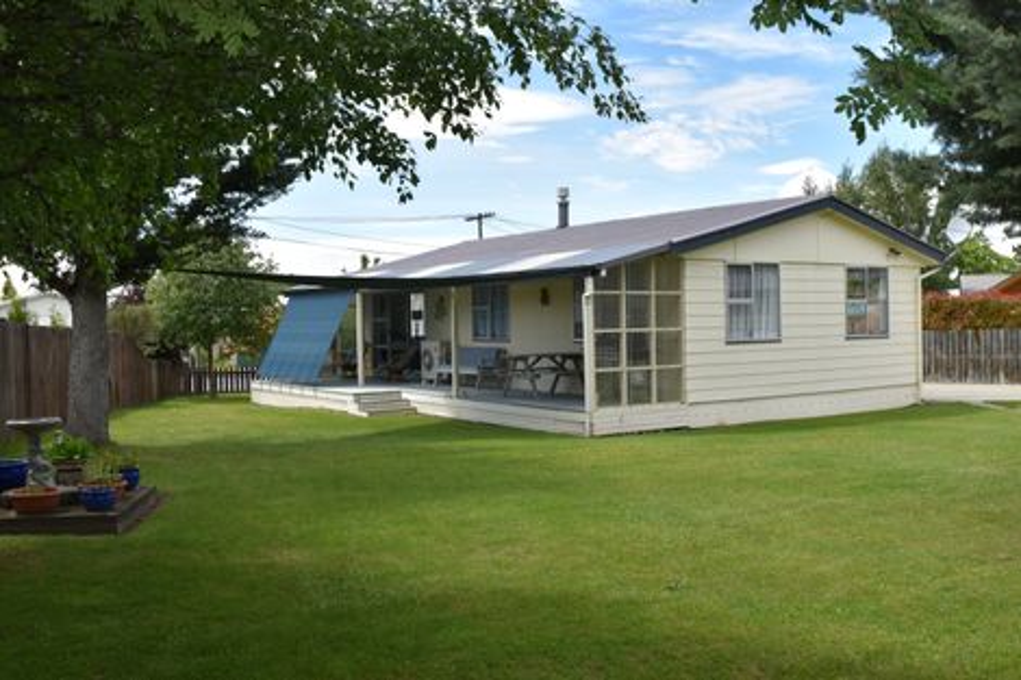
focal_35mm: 36
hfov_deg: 53.1
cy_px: 340
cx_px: 510
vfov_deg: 36.8
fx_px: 1021
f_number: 10
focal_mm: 24
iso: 100
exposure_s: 1/200
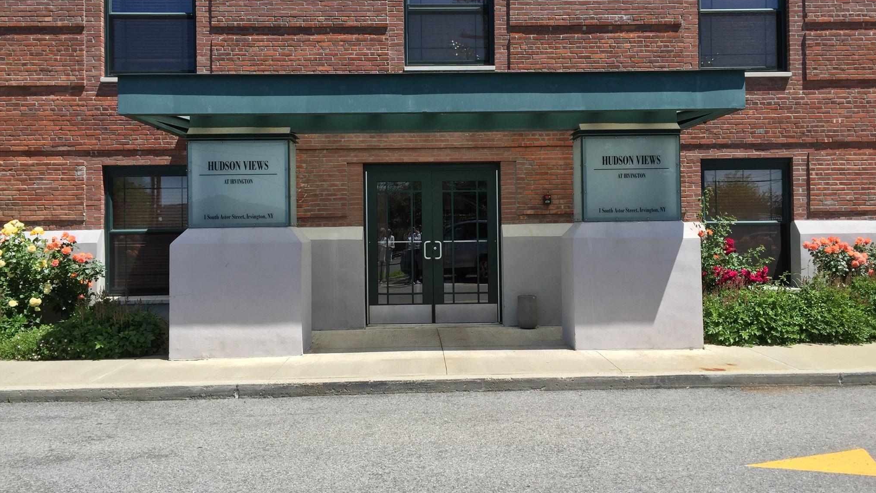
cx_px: 442
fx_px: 743
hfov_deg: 61.0
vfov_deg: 36.6
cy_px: 209
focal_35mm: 32
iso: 32
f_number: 2.2
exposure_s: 1/1721
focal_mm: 4.15
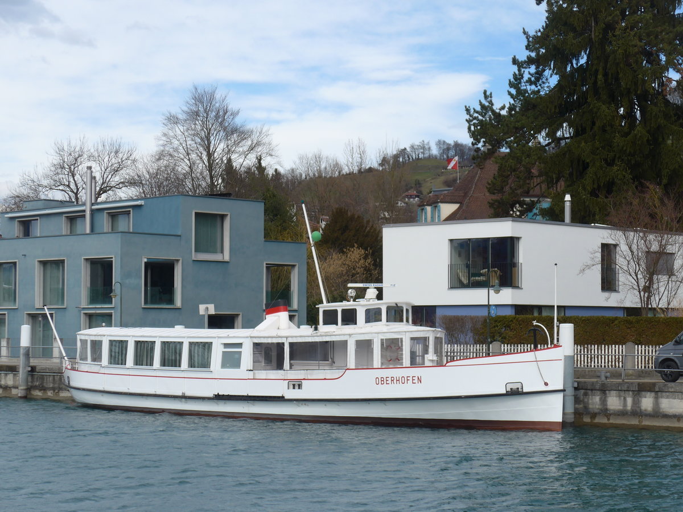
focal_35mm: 86
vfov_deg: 17.2
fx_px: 1697
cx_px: 342
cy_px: 256
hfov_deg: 22.8
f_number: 4.5
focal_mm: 17
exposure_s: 1/500
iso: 80
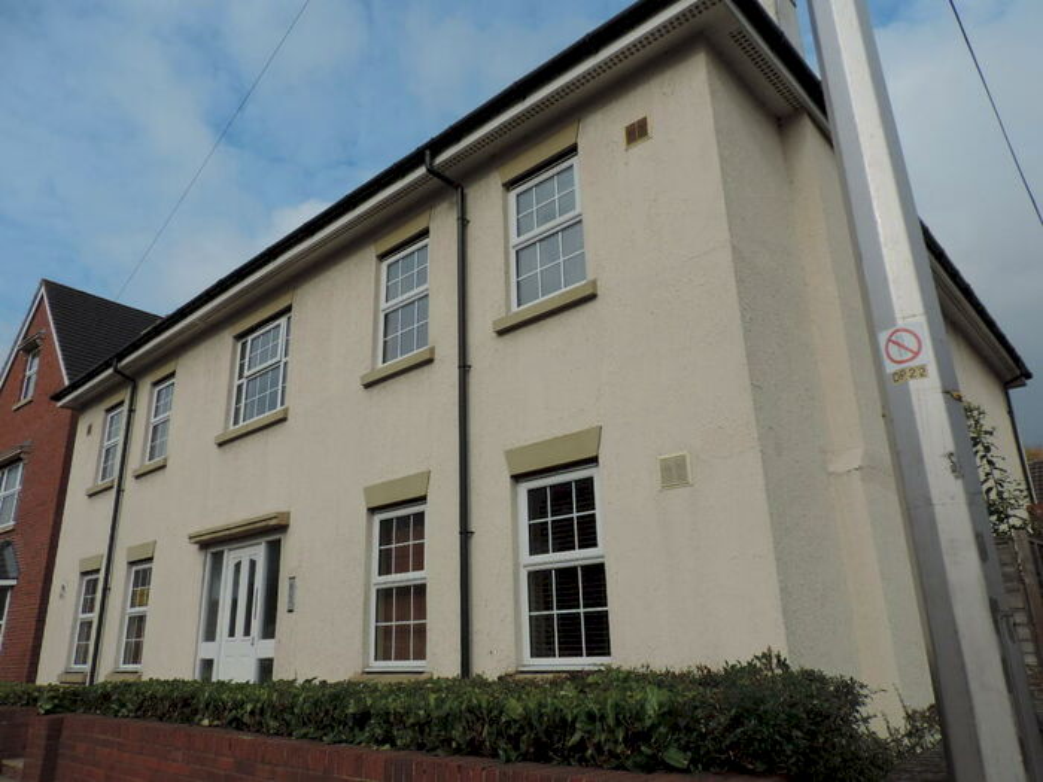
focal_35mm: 24
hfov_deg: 71.6
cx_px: 522
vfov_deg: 56.8
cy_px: 391
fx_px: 723
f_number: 3.3
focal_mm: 4.3
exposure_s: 1/1250
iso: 80
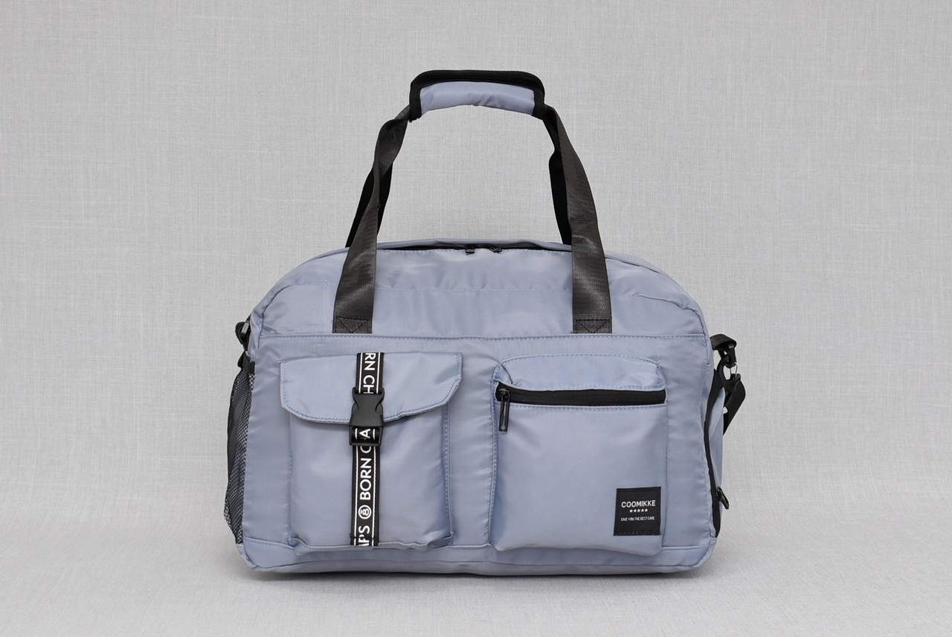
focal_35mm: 51
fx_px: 1350
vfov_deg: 26.5
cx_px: 476
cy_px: 318
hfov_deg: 38.8
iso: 100
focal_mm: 34
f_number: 5.6
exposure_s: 1/60
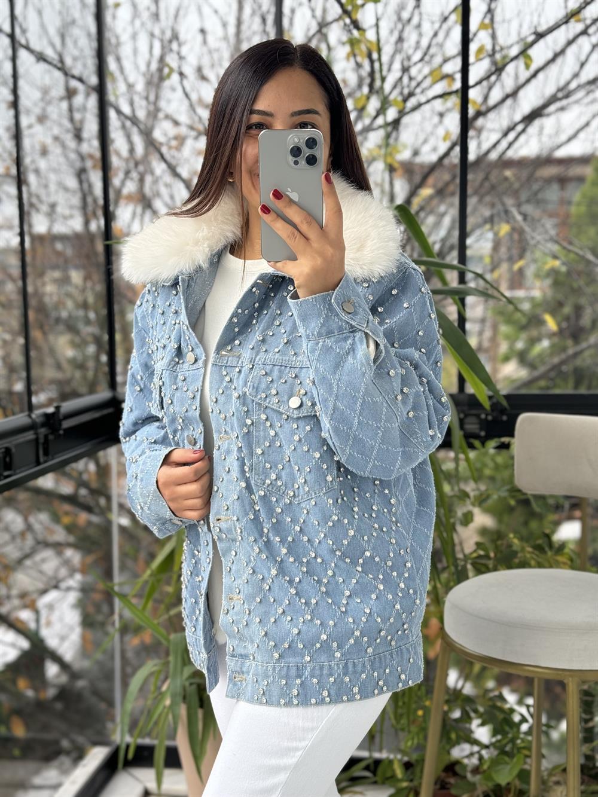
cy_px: 398
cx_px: 299
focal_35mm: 48
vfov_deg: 39.7
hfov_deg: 30.3
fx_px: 1105
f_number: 1.78
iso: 64
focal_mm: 6.76
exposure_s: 1/243
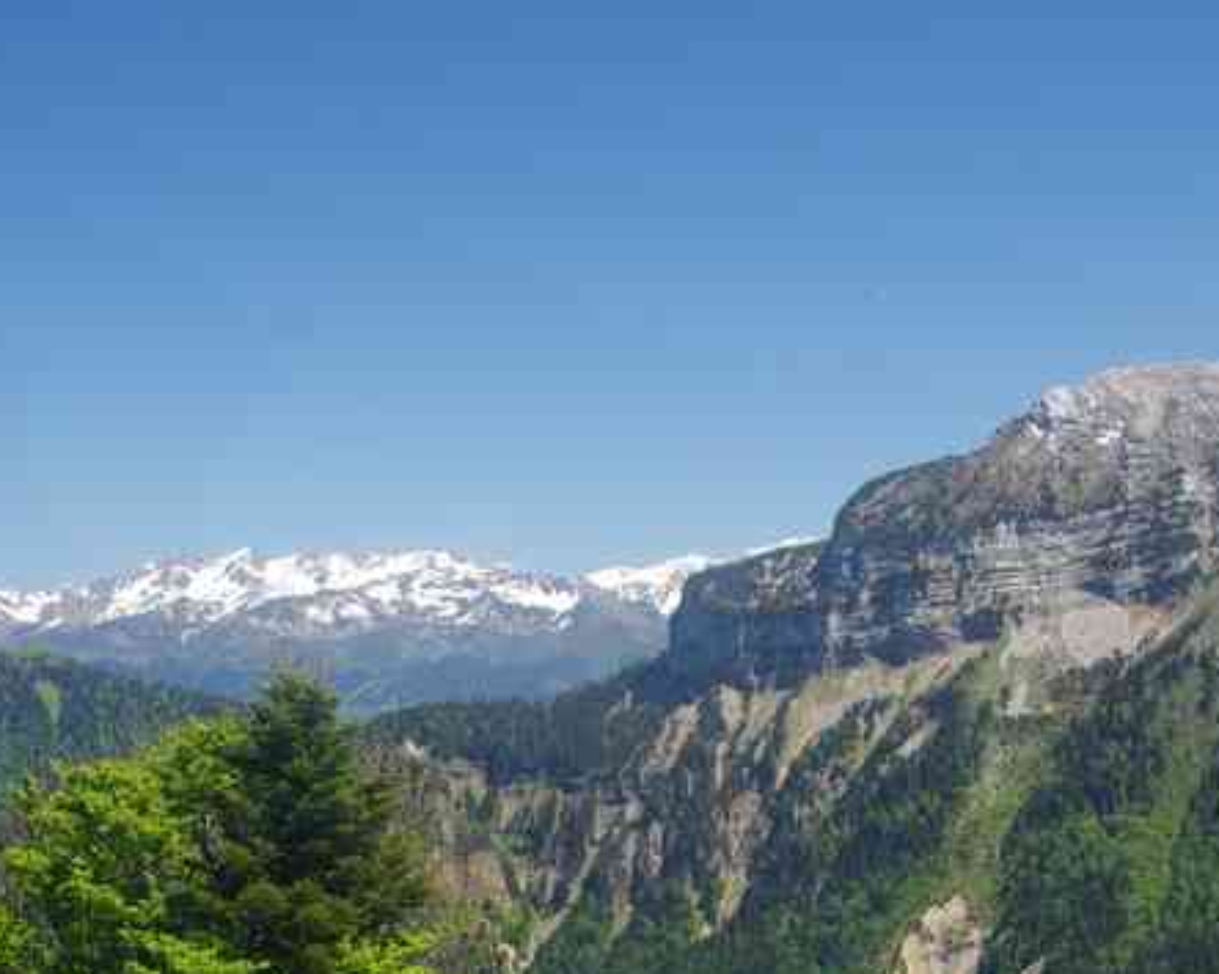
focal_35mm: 73
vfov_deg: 20.4
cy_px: 913
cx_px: 654
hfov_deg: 26.0
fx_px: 2635
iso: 200
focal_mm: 23
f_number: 11
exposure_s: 1/60
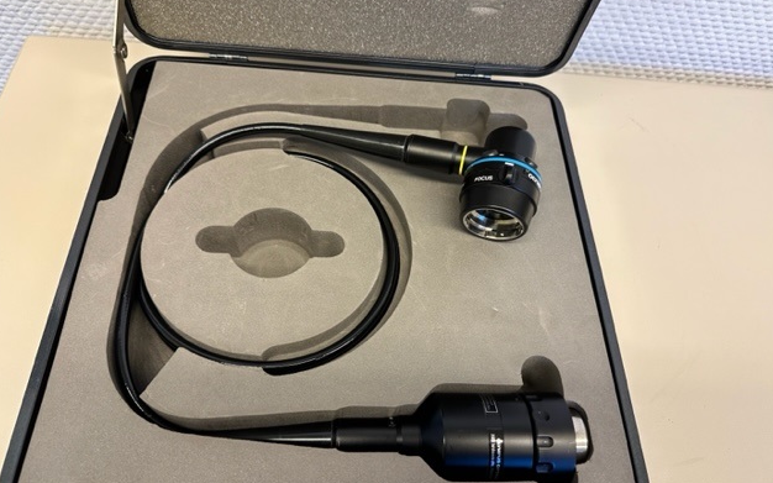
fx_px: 548
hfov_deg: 70.4
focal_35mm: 26
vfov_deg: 47.5
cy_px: 261
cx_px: 386
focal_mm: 6.86
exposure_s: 1/100
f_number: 1.78
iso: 100
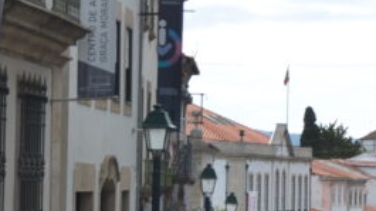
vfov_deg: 6.5
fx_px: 1874
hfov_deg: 11.5
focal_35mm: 188
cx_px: 214
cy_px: 98
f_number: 8
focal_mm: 31
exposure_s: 1/250
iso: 125
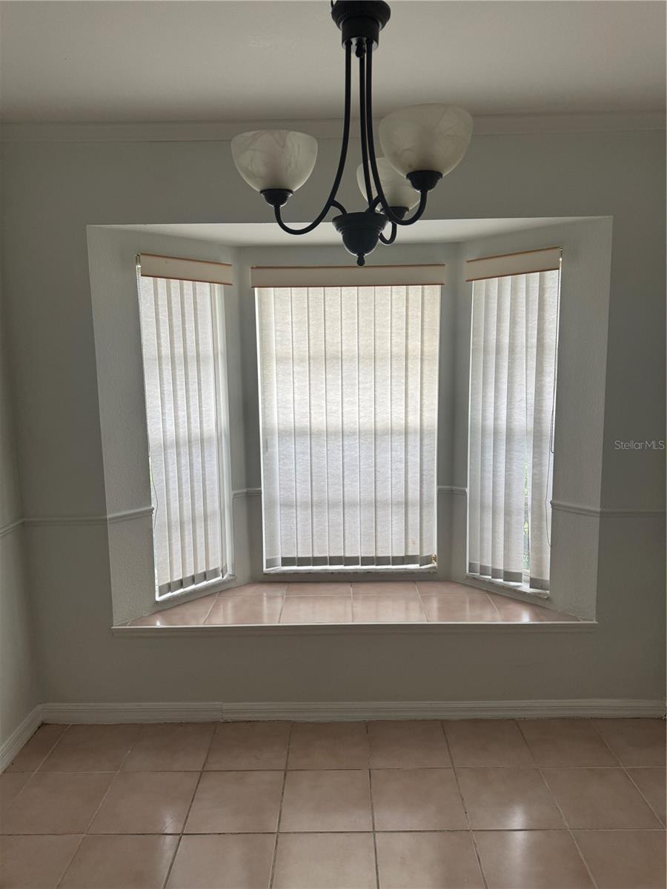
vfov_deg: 71.6
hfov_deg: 56.8
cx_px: 334
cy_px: 444
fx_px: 617
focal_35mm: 24
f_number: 1.78
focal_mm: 6.76
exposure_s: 1/120
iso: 125
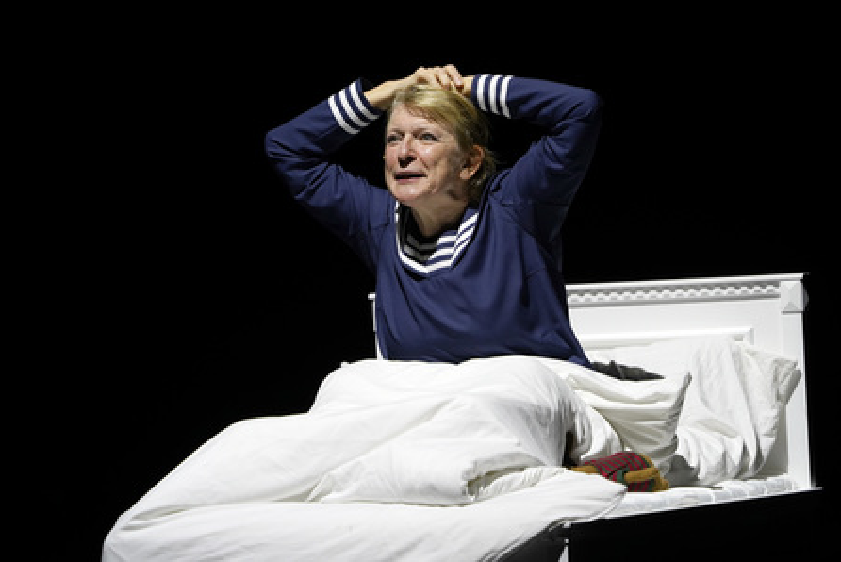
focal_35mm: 426
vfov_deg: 3.2
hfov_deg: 4.8
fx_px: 9958
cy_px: 281
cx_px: 421
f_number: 7.1
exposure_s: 1/400
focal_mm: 422
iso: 1600
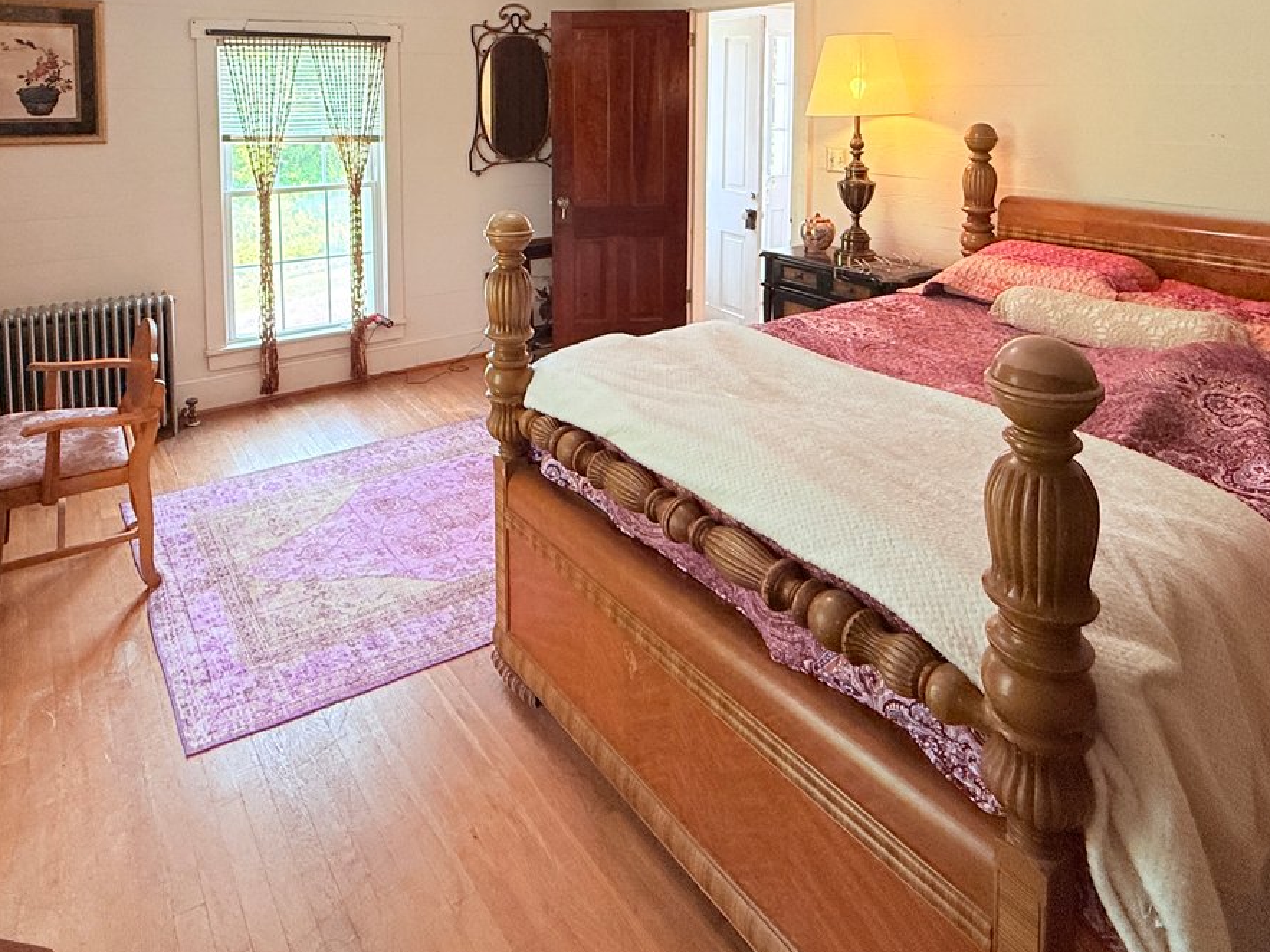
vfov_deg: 52.2
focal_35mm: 24
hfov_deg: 71.3
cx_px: 556
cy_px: 156
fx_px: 880
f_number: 2.2
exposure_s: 1/120
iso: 160
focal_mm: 2.22
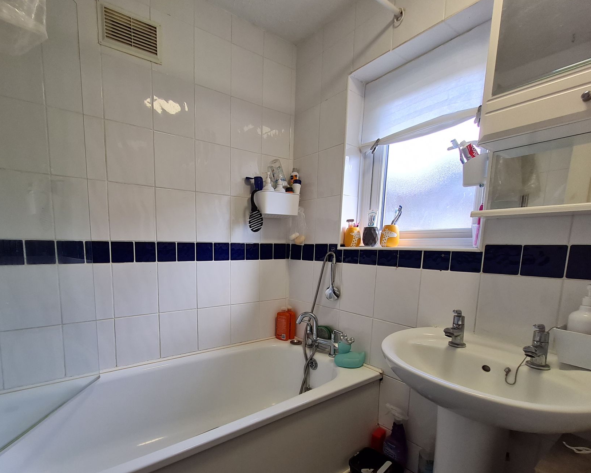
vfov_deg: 79.7
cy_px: 277
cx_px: 249
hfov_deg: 92.4
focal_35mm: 16
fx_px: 280
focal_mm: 1.74
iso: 64
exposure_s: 1/100
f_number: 2.2
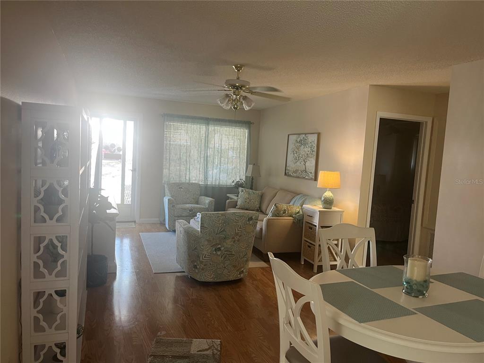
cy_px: 182
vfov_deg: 53.1
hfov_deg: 67.3
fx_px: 364
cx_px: 242
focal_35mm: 26
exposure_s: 1/60
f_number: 1.6
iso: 100
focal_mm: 5.1
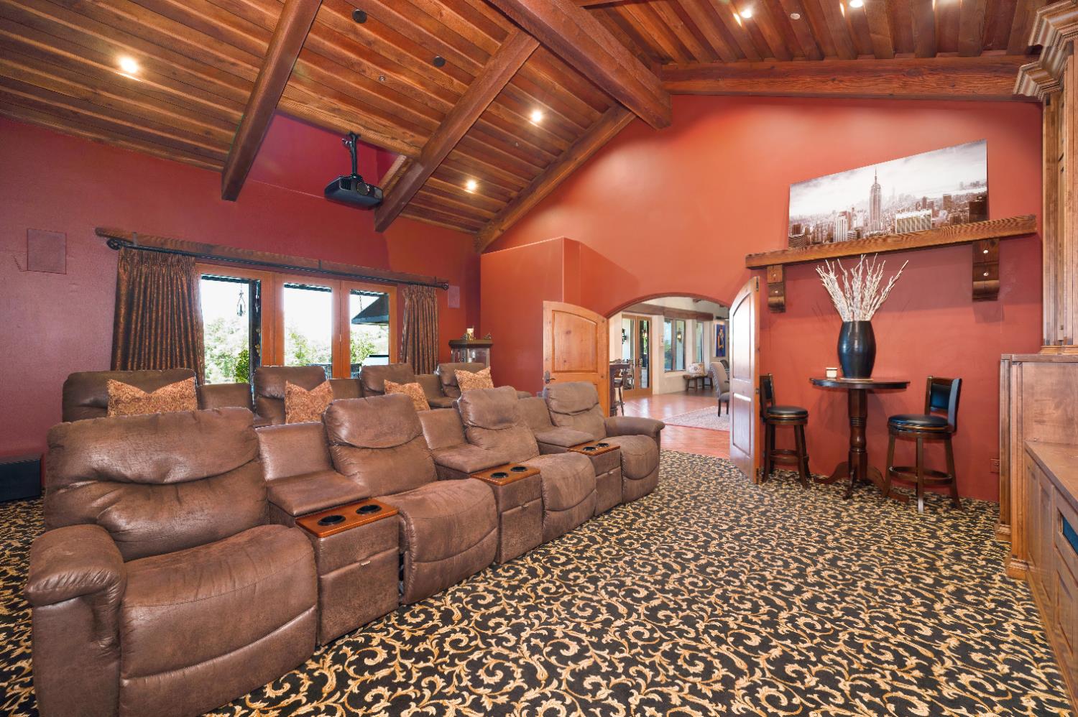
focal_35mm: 14
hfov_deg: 102.3
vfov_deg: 79.1
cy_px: 358
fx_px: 434
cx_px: 539
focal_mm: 14.5
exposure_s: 1/60
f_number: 6.3
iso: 500
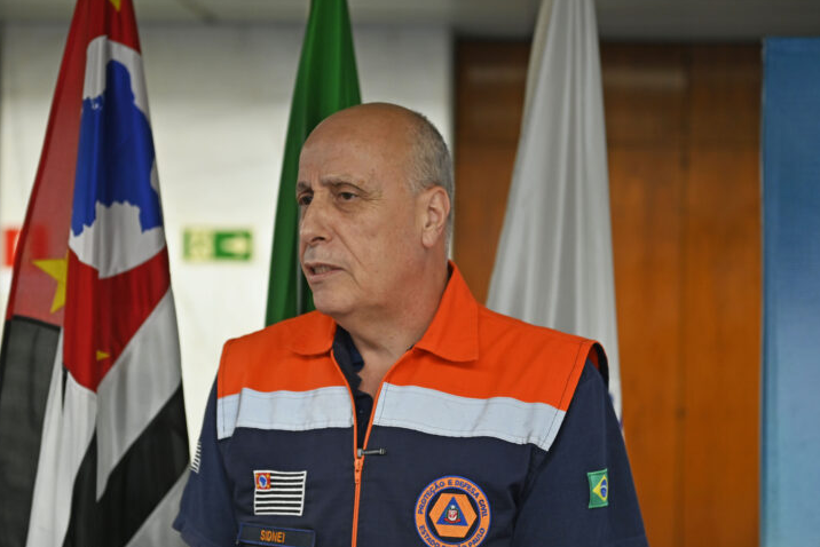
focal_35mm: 75
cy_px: 261
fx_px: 1709
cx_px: 396
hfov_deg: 27.0
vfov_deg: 18.2
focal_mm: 70
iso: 800
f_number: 3.2
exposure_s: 1/250
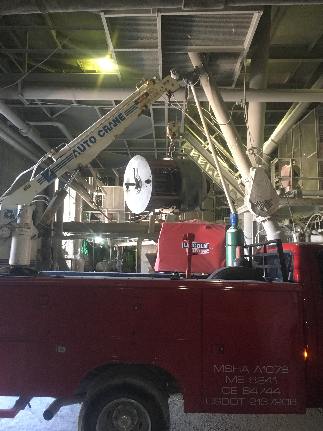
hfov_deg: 46.8
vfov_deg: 60.0
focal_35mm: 30
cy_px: 211
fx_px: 373
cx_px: 157
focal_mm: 4.15
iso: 200
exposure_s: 1/30
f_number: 2.2
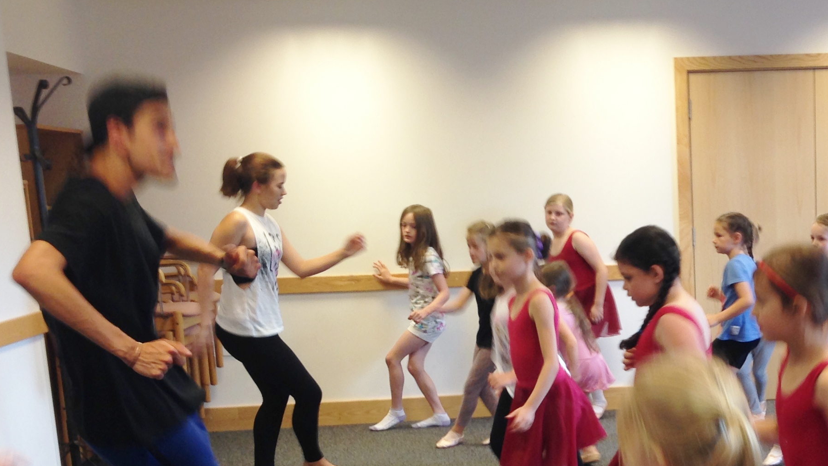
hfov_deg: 31.4
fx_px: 1427
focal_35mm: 65
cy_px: 468
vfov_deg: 18.1
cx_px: 677
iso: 50
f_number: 2.4
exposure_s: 1/24
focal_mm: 4.12
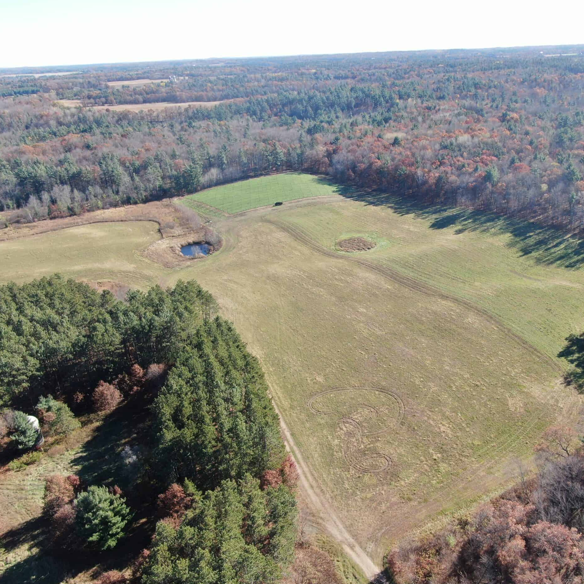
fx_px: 554
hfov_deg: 55.1
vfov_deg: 55.6
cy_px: 297
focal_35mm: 29
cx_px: 357
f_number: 2.8
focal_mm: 4.39
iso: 100
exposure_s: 1/400
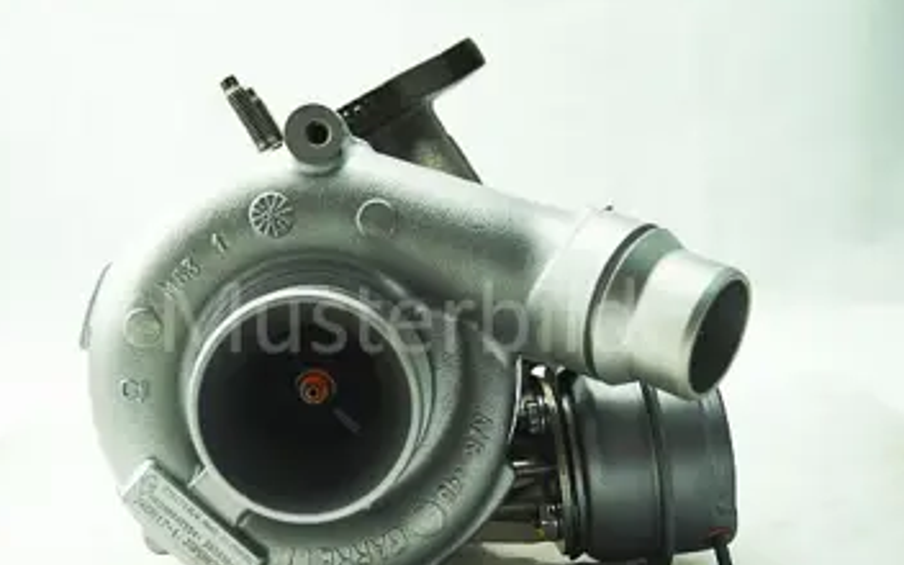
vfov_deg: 24.9
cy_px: 313
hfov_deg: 38.8
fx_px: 1281
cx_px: 399
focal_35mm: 52
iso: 250
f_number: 4.5
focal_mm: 30
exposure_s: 1/160
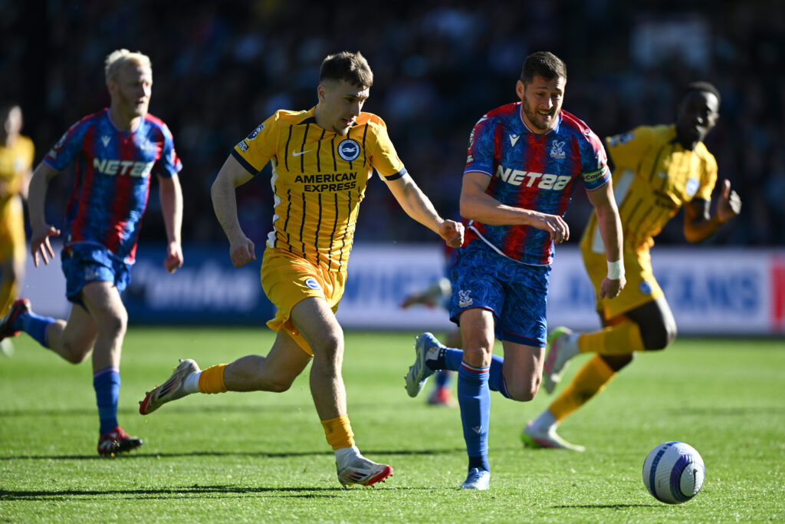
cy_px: 262
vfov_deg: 3.4
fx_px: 8723
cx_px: 392
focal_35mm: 400
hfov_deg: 5.2
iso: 220
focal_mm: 400
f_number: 3.2
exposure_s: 1/1961
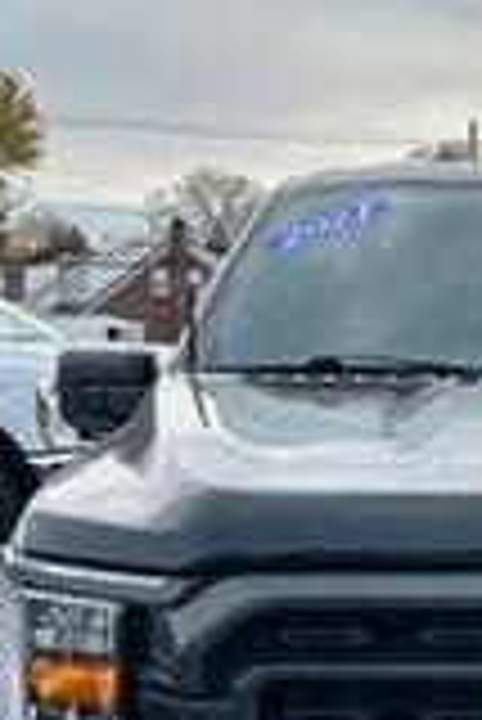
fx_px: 1703
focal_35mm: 85
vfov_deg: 23.6
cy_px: 558
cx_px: 595
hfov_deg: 15.5
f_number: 1.5
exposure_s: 1/1934
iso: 50
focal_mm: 5.7
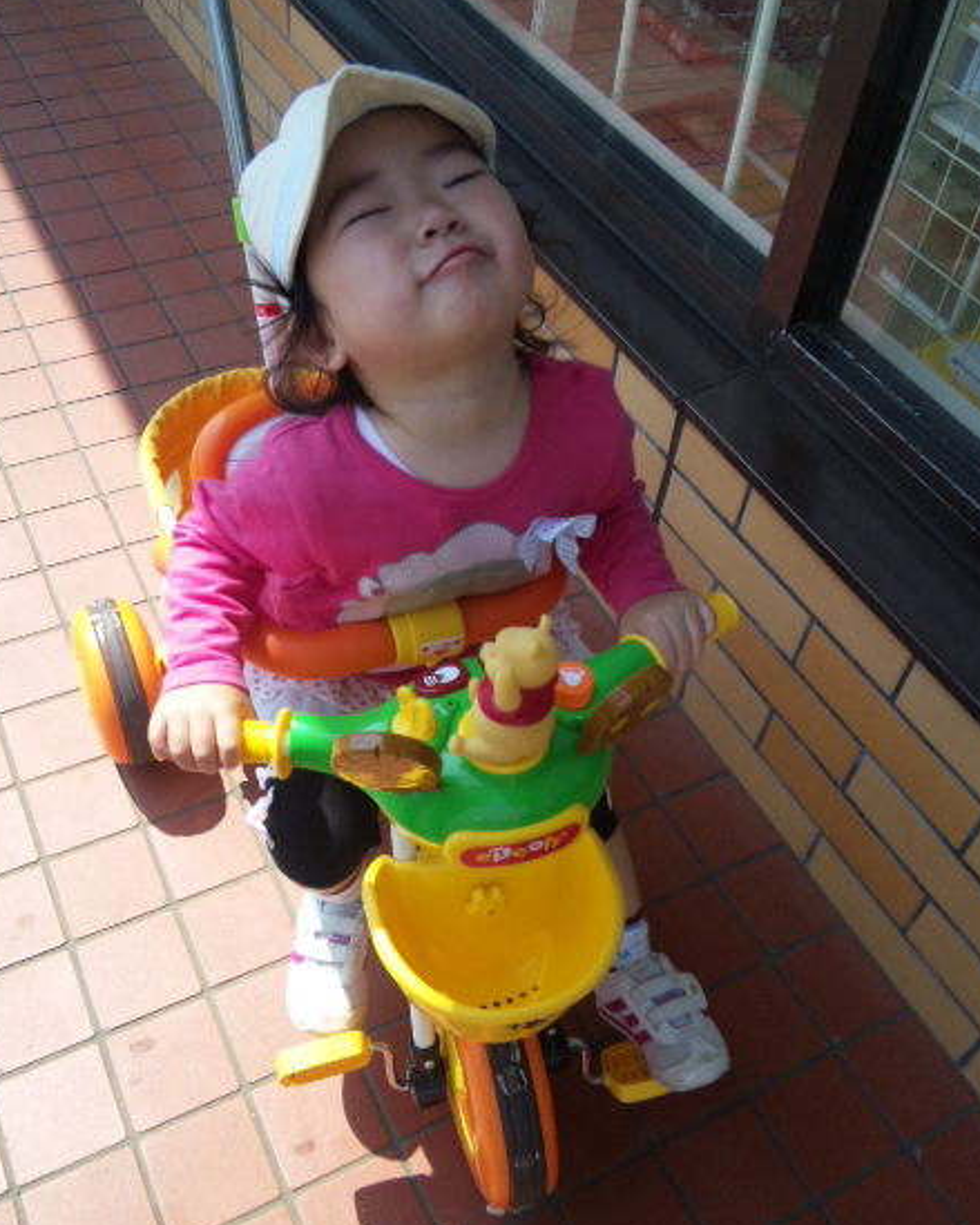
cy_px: 667
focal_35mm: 33
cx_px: 505
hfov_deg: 44.5
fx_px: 1197
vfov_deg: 54.2
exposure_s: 1/656
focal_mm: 4.82
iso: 100
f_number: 2.8
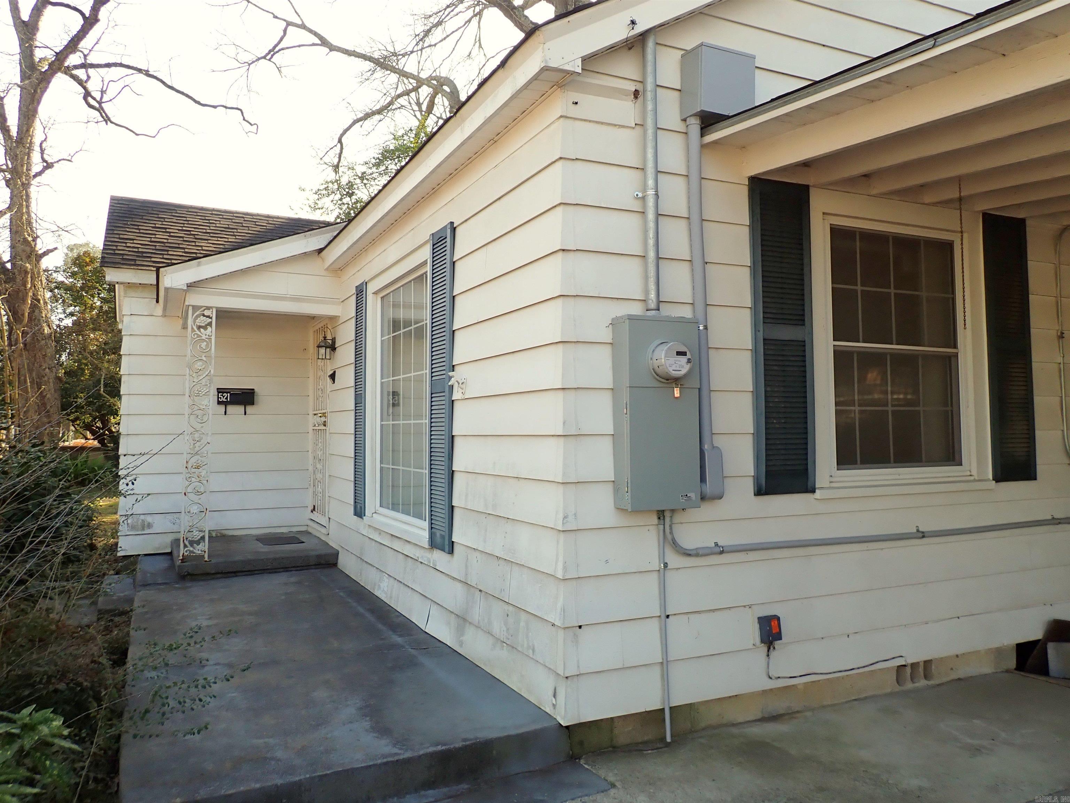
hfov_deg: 69.4
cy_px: 402
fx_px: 773
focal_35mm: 25
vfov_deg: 54.9
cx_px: 535
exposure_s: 1/400
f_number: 2.8
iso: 100
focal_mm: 4.5
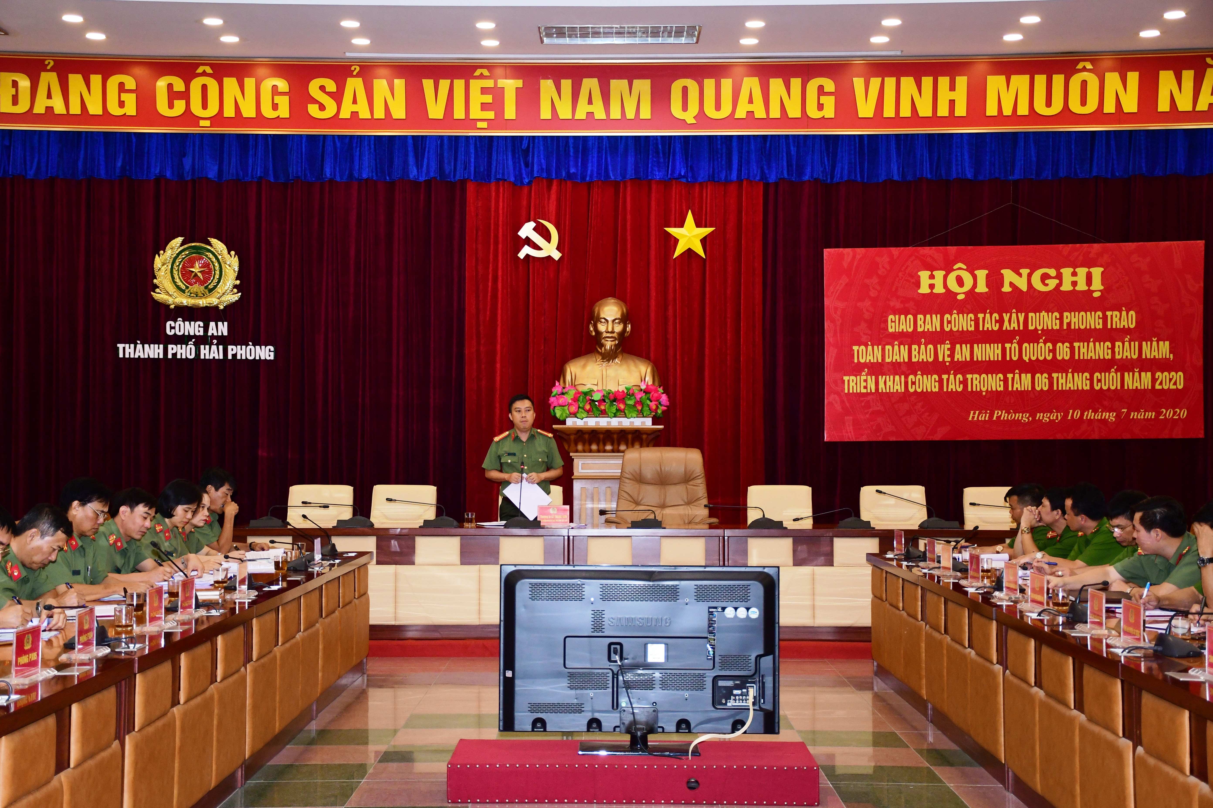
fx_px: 1920
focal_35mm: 57
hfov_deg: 35.1
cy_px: 404
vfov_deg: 23.8
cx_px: 606
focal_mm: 38
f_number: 4.2
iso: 1250
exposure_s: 1/200
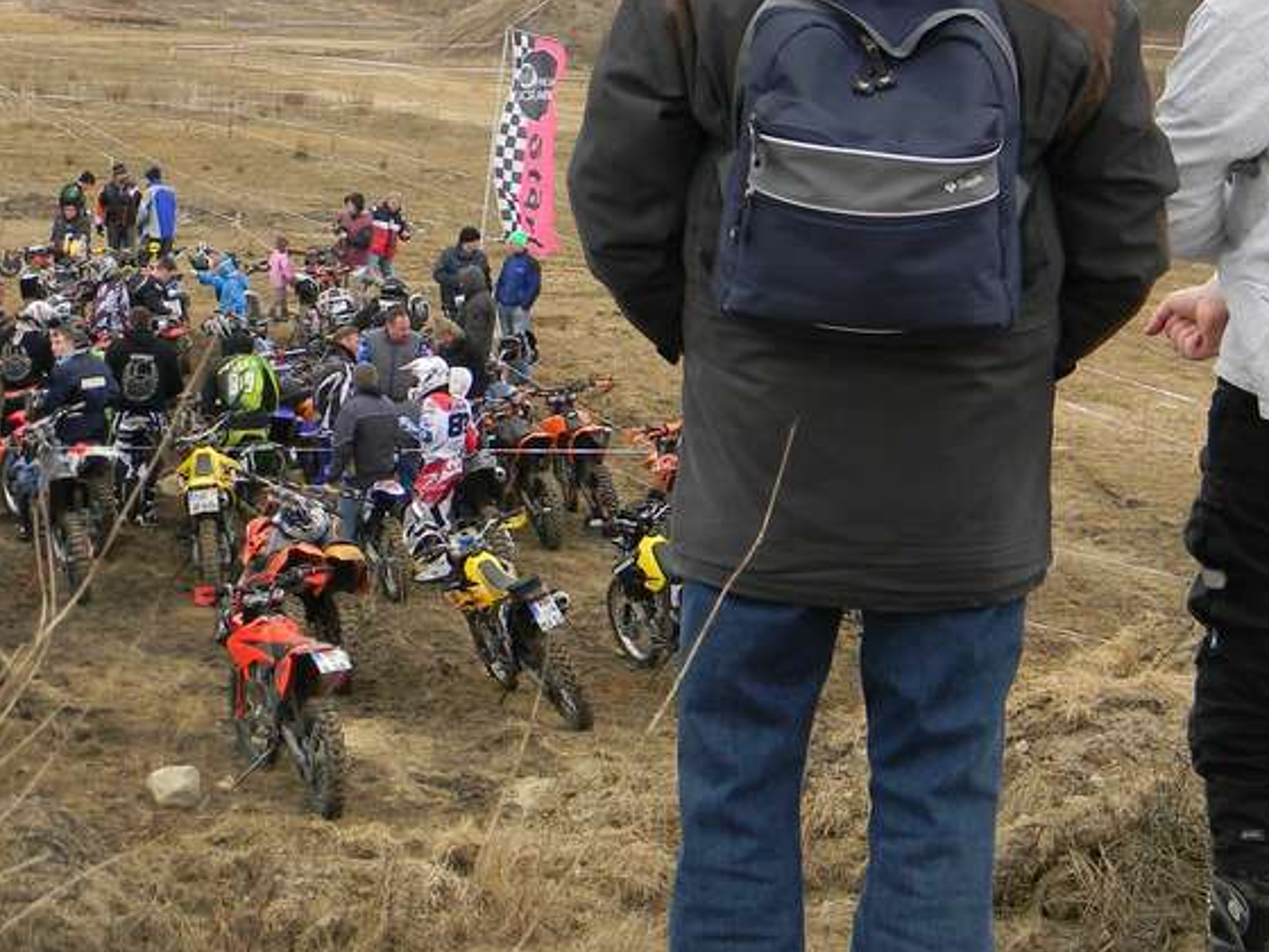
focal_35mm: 84
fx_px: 3079
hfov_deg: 23.3
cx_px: 512
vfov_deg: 17.5
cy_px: 335
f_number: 3.9
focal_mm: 8.6
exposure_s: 1/235
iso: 80
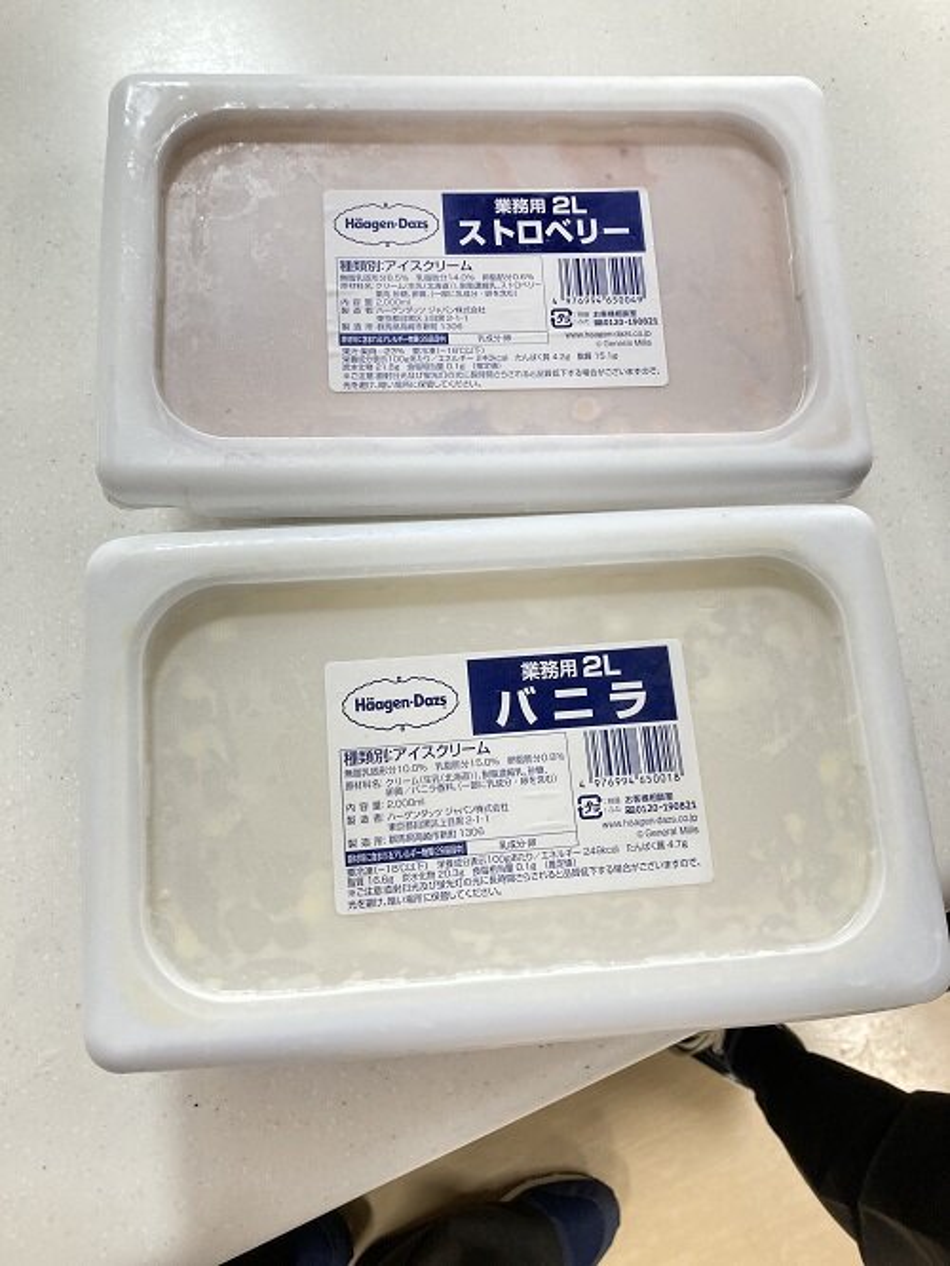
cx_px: 475
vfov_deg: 63.4
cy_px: 633
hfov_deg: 49.8
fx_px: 1024
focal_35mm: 28
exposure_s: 1/60
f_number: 1.8
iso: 100
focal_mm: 3.99
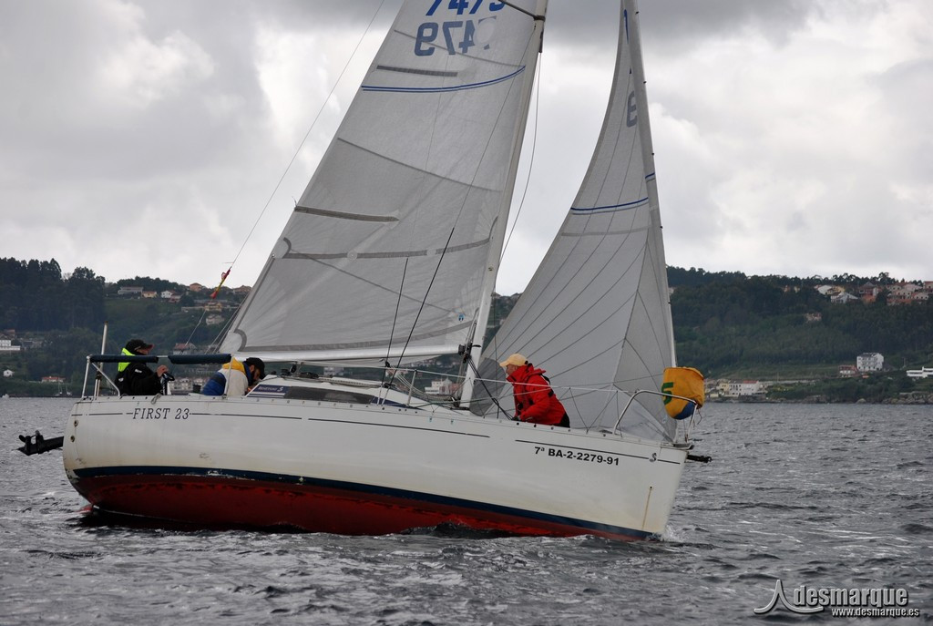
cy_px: 313
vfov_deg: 10.2
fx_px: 3505
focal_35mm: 135
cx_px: 466
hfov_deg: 15.2
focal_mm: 90
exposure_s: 1/500
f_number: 5.6
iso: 100
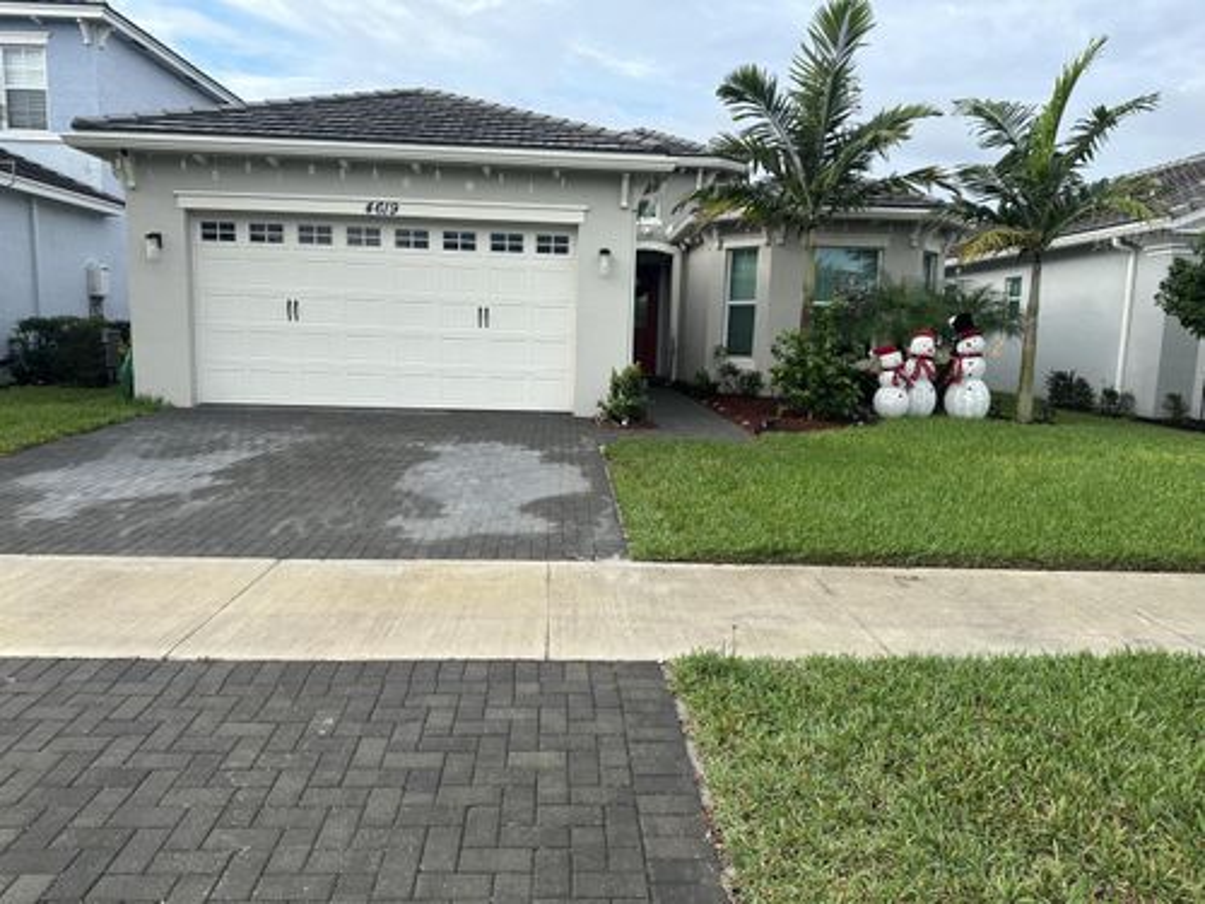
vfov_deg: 56.8
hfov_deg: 71.6
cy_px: 452
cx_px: 602
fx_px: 835
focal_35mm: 24
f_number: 1.78
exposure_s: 1/1845
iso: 80
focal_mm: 6.86
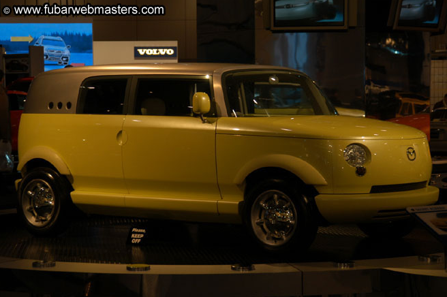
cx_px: 220
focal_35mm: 96
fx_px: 1191
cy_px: 146
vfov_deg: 14.2
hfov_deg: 21.3
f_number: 5
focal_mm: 62
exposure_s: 1/60
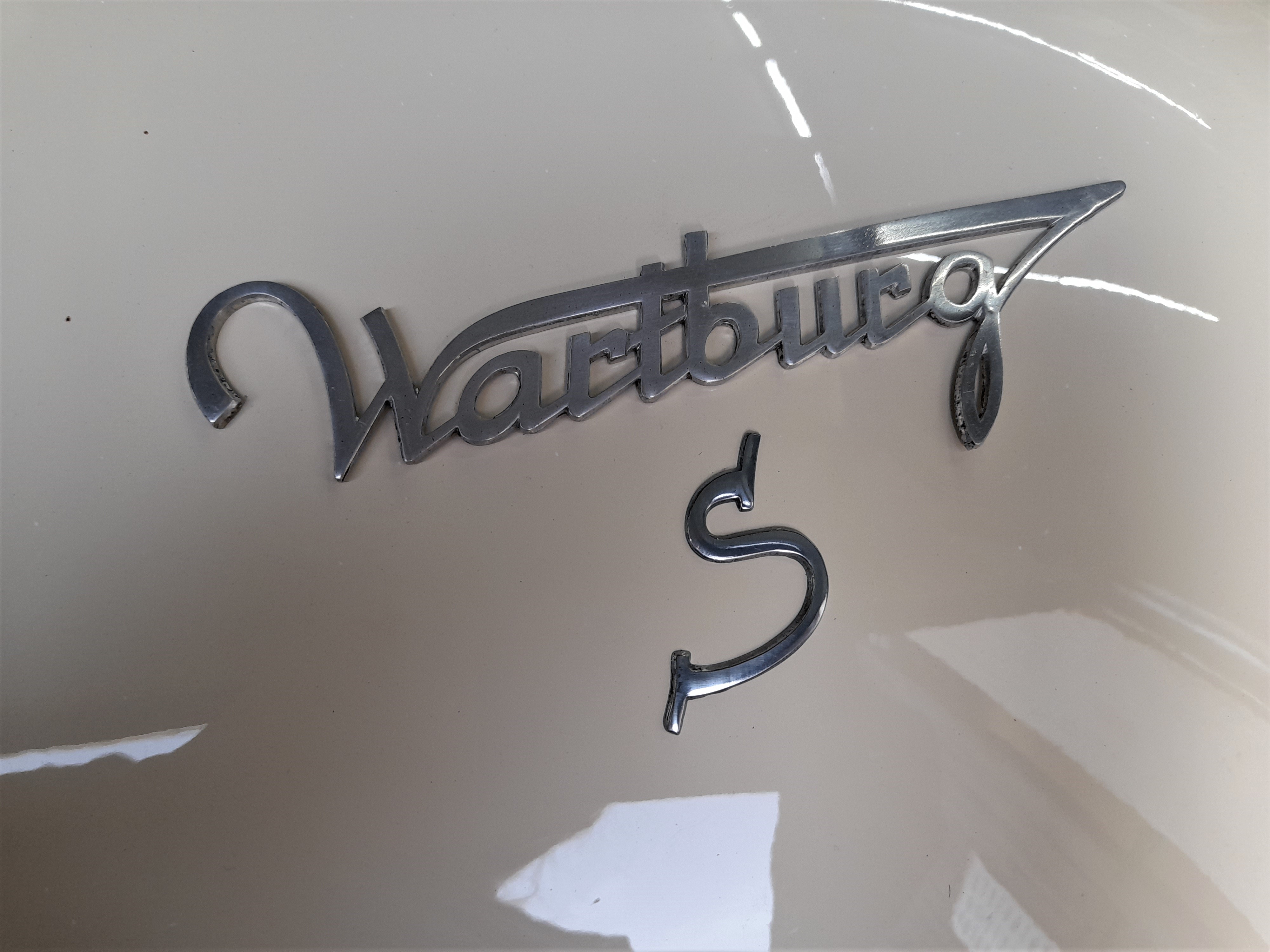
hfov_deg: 69.4
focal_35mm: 25
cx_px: 635
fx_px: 917
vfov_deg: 54.9
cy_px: 476
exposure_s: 1/50
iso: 100
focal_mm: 4.6
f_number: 2
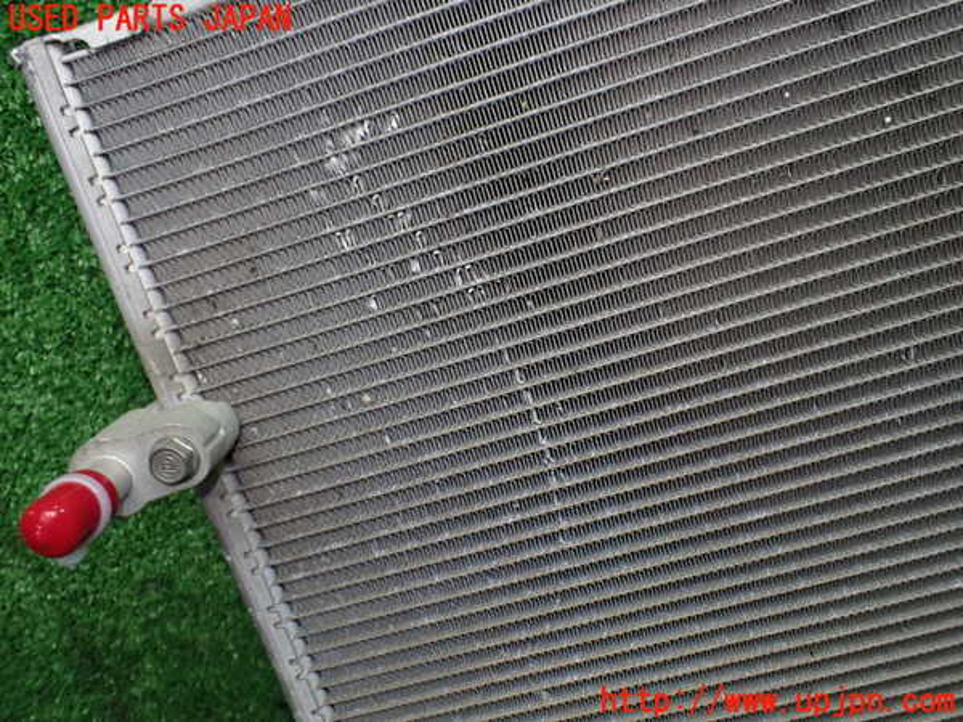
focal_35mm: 30
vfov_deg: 46.8
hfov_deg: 60.0
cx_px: 482
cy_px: 361
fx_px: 835
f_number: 2.3
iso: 500
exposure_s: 1/125
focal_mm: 5.4
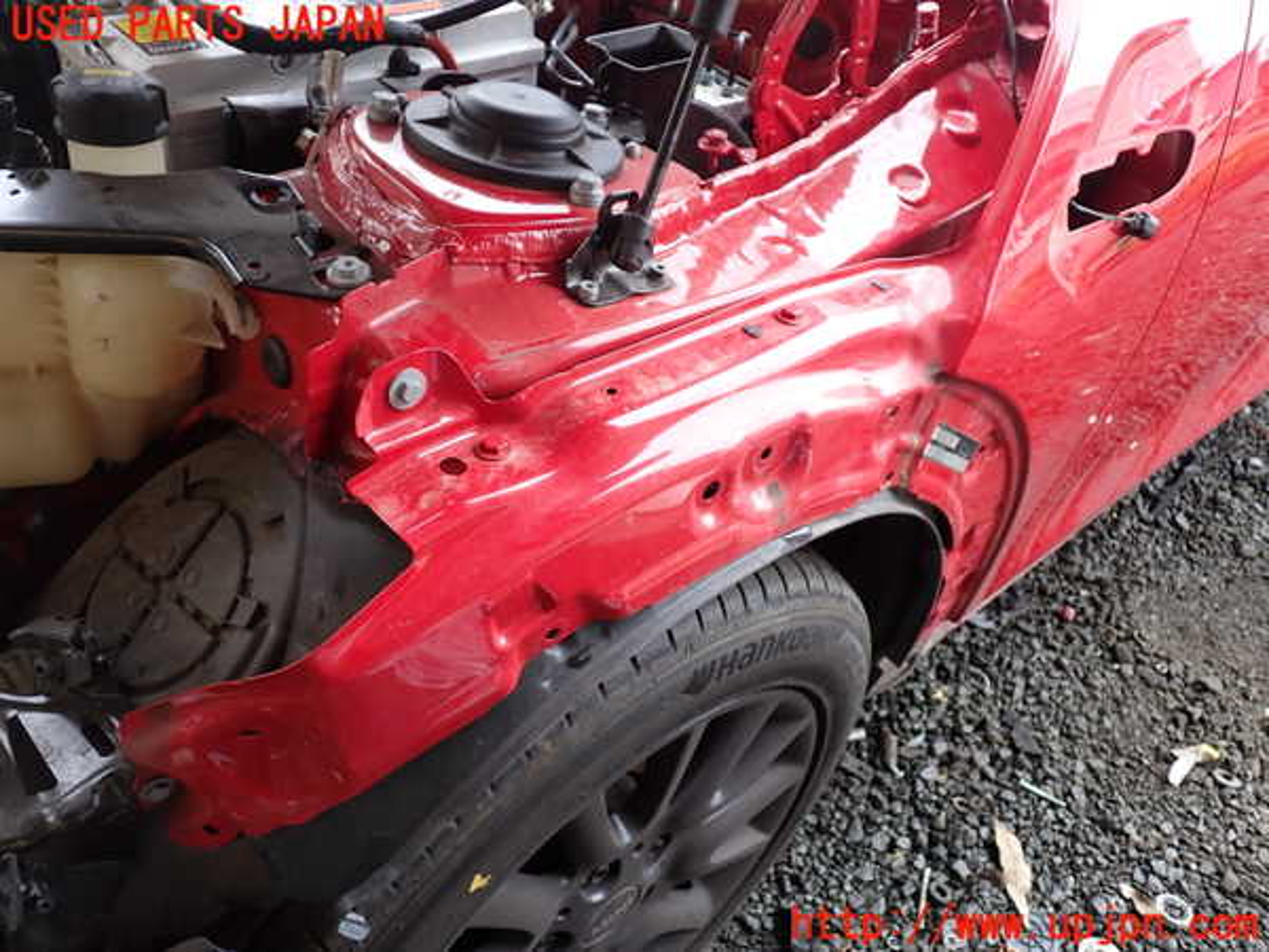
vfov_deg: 46.8
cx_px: 634
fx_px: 1100
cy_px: 476
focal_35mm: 30
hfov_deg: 60.0
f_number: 2.3
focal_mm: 5.4
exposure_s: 1/100
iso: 100
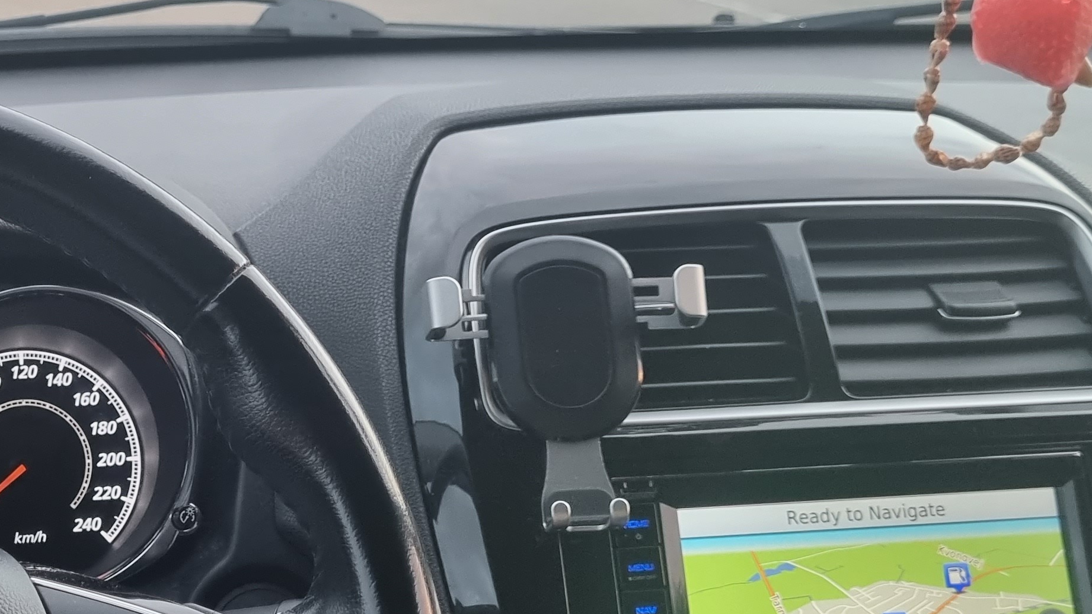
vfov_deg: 19.4
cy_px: 359
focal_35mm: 62
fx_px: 1795
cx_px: 175
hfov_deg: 32.6
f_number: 1.8
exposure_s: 1/50
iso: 400
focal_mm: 5.4
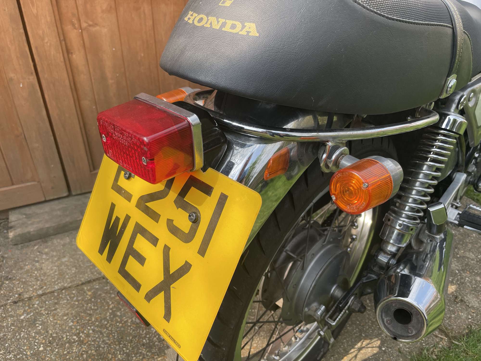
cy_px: 180
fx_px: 361
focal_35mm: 26
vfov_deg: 53.1
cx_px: 240
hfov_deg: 67.3
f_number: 1.6
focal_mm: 4.2
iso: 32
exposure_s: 1/910
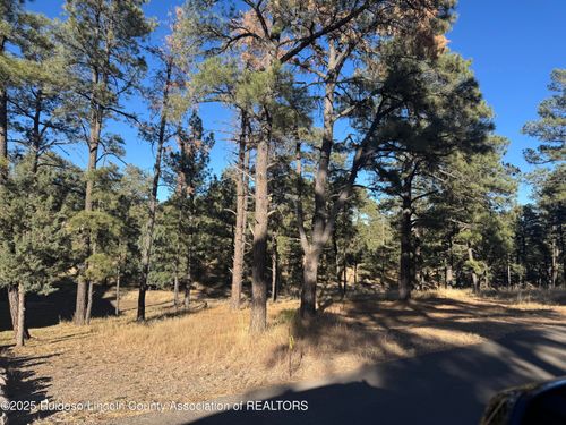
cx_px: 283
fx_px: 392
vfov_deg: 56.8
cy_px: 212
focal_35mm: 24
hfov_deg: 71.6
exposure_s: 1/2252
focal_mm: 6.76
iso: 80
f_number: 1.78
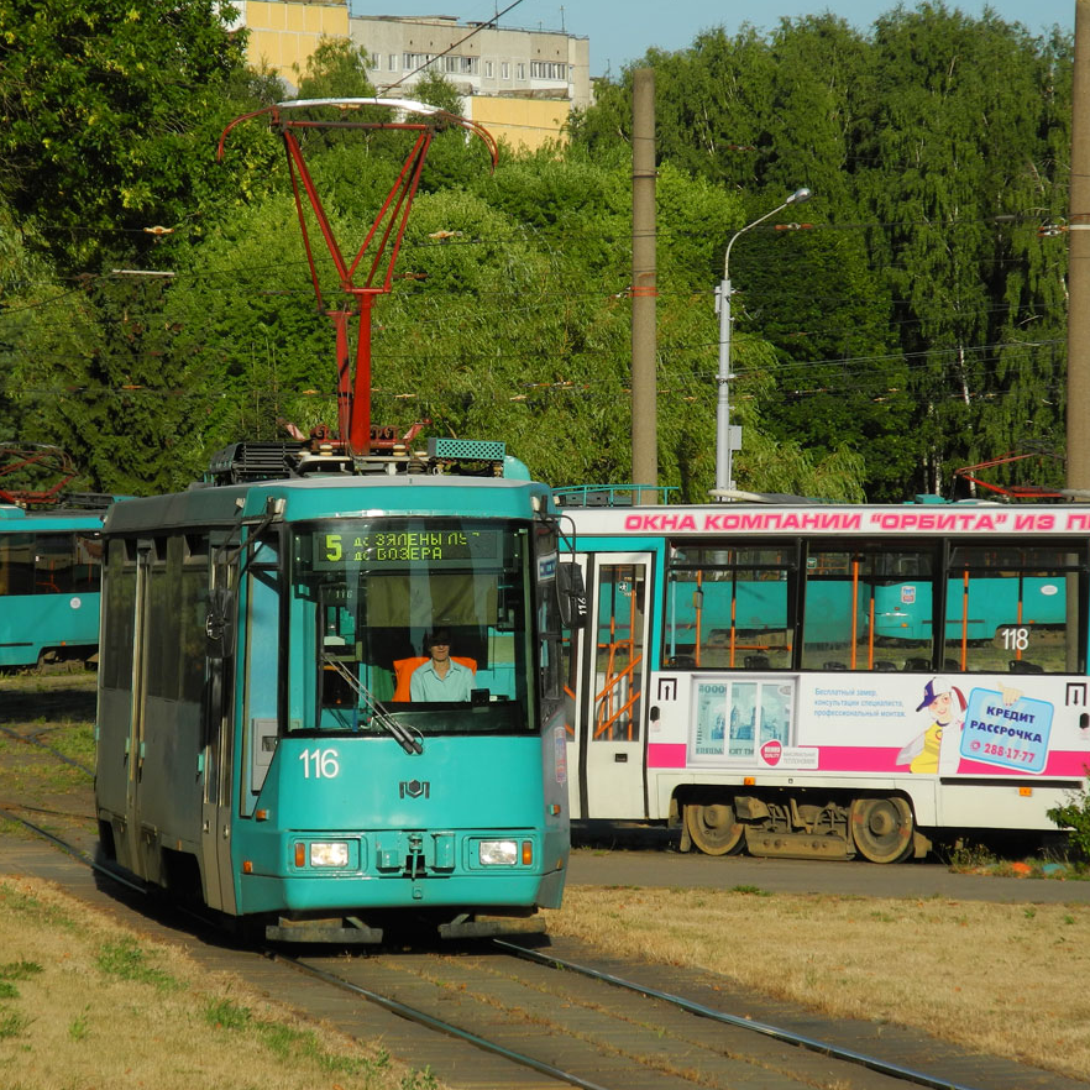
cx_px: 412
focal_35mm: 240
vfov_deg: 7.3
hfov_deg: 7.3
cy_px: 538
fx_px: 8550
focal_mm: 42.6
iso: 100
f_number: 5.6
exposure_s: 1/640
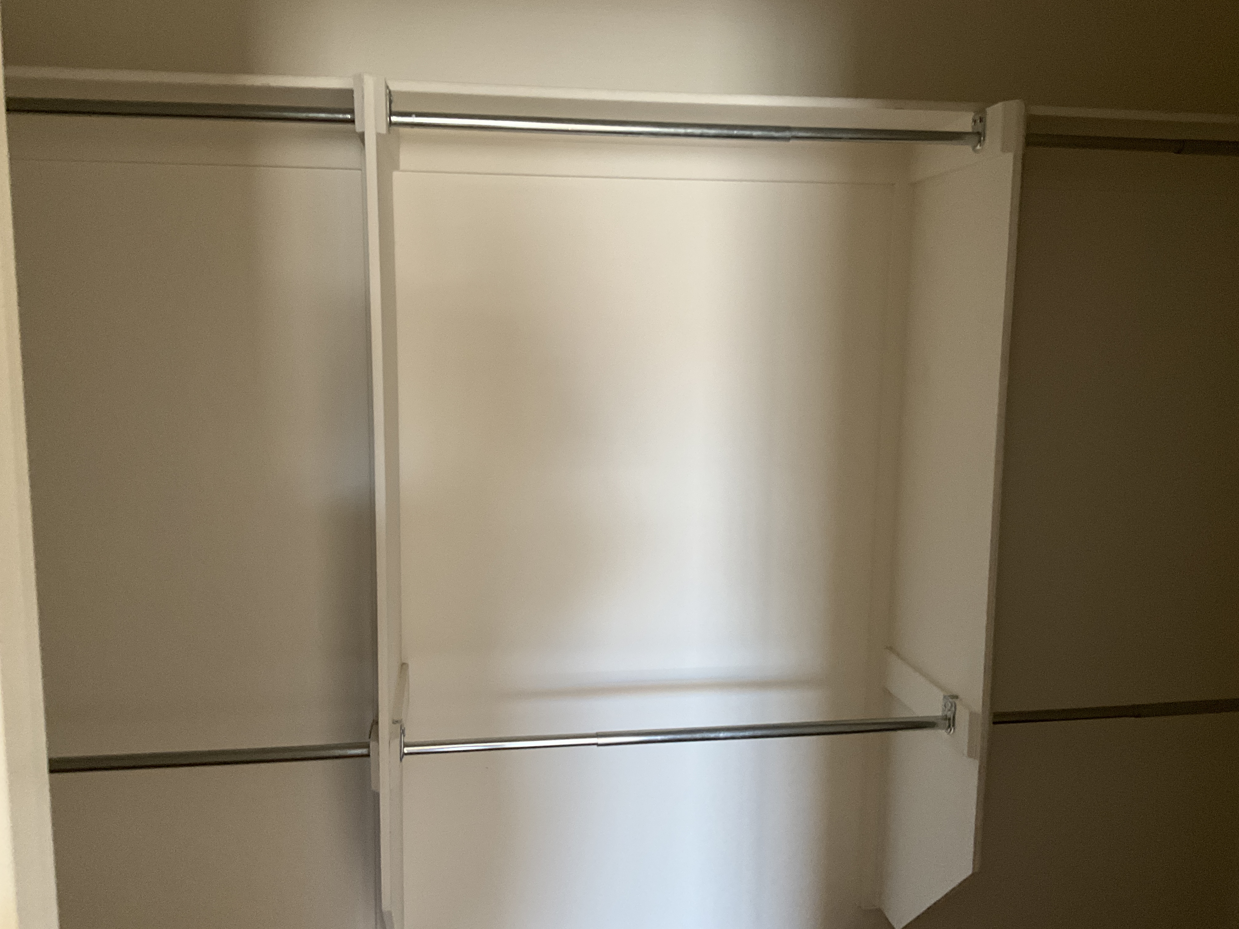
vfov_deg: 48.2
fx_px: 1038
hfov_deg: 61.7
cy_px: 464
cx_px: 620
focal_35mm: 29
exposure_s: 1/60
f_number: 1.8
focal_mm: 3
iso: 200
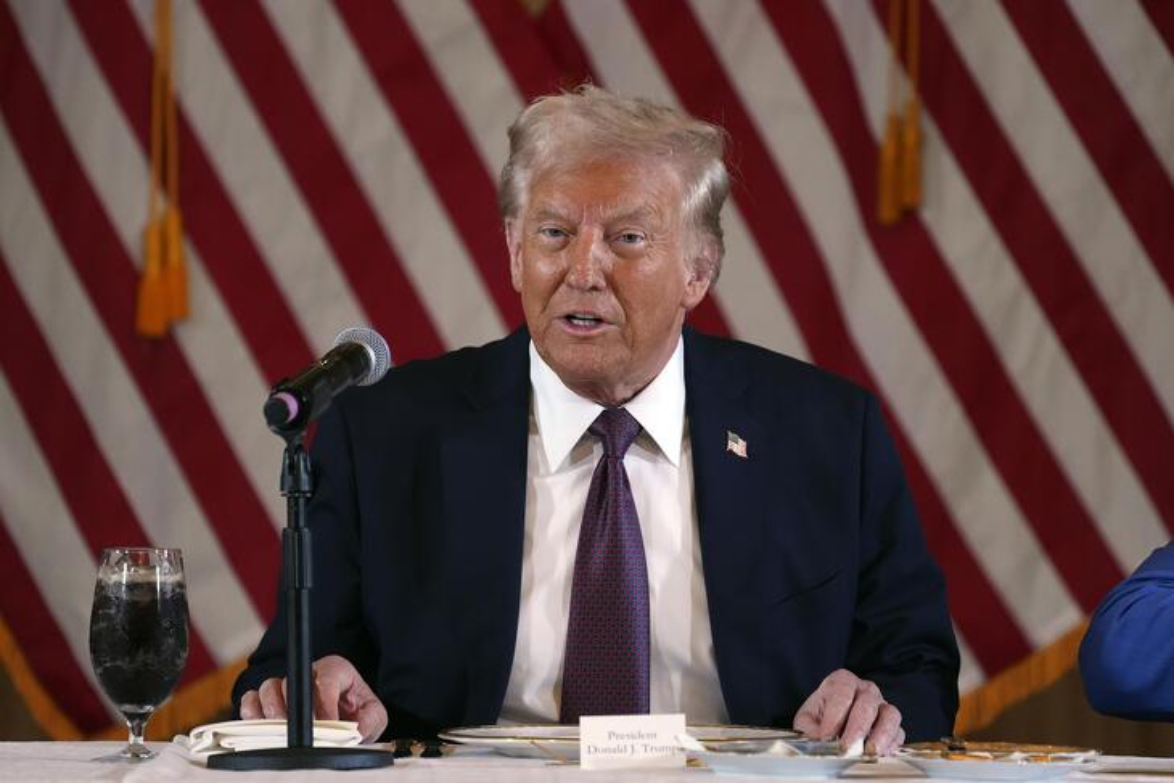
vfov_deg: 4.7
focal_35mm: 291
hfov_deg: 7.1
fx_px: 9491
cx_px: 587
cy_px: 392
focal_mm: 291
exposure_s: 1/125
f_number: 5.6
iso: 4000
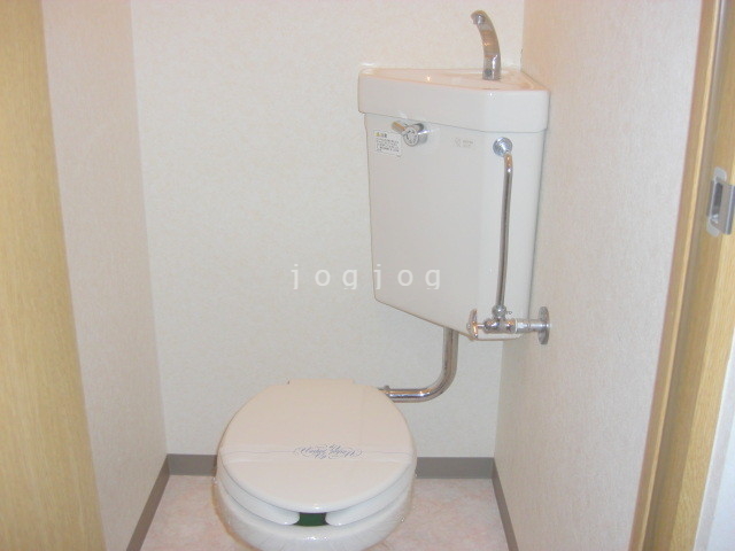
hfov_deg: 49.0
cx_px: 368
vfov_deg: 37.7
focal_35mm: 38
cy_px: 276
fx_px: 807
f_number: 2.8
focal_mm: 7.9
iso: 200
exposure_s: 1/60
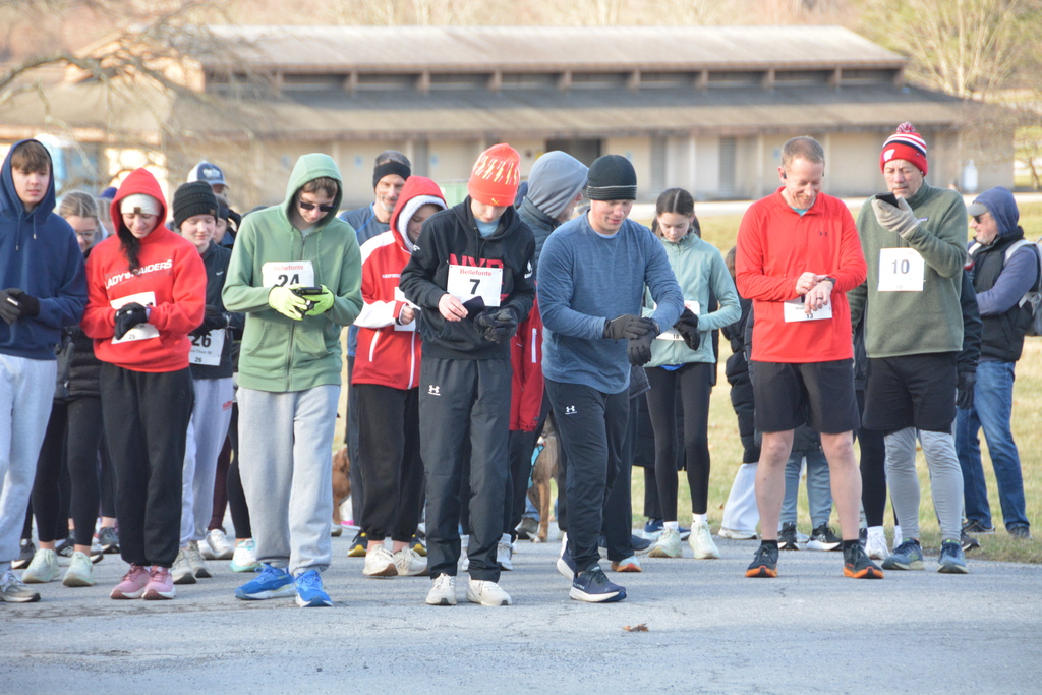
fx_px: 6513
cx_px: 521
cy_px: 348
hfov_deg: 9.1
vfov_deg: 6.1
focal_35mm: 225
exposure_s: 1/500
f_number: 5.6
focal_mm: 150
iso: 1600
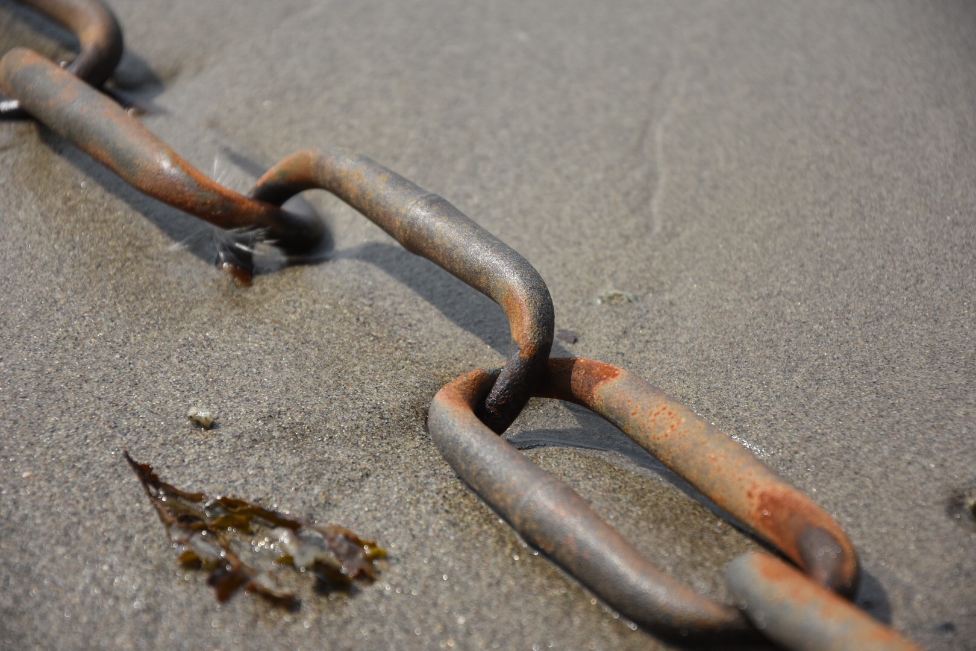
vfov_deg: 9.3
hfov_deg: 14.0
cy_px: 326
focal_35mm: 147
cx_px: 488
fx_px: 3985
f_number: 5.6
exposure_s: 1/1600
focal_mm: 98
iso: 280
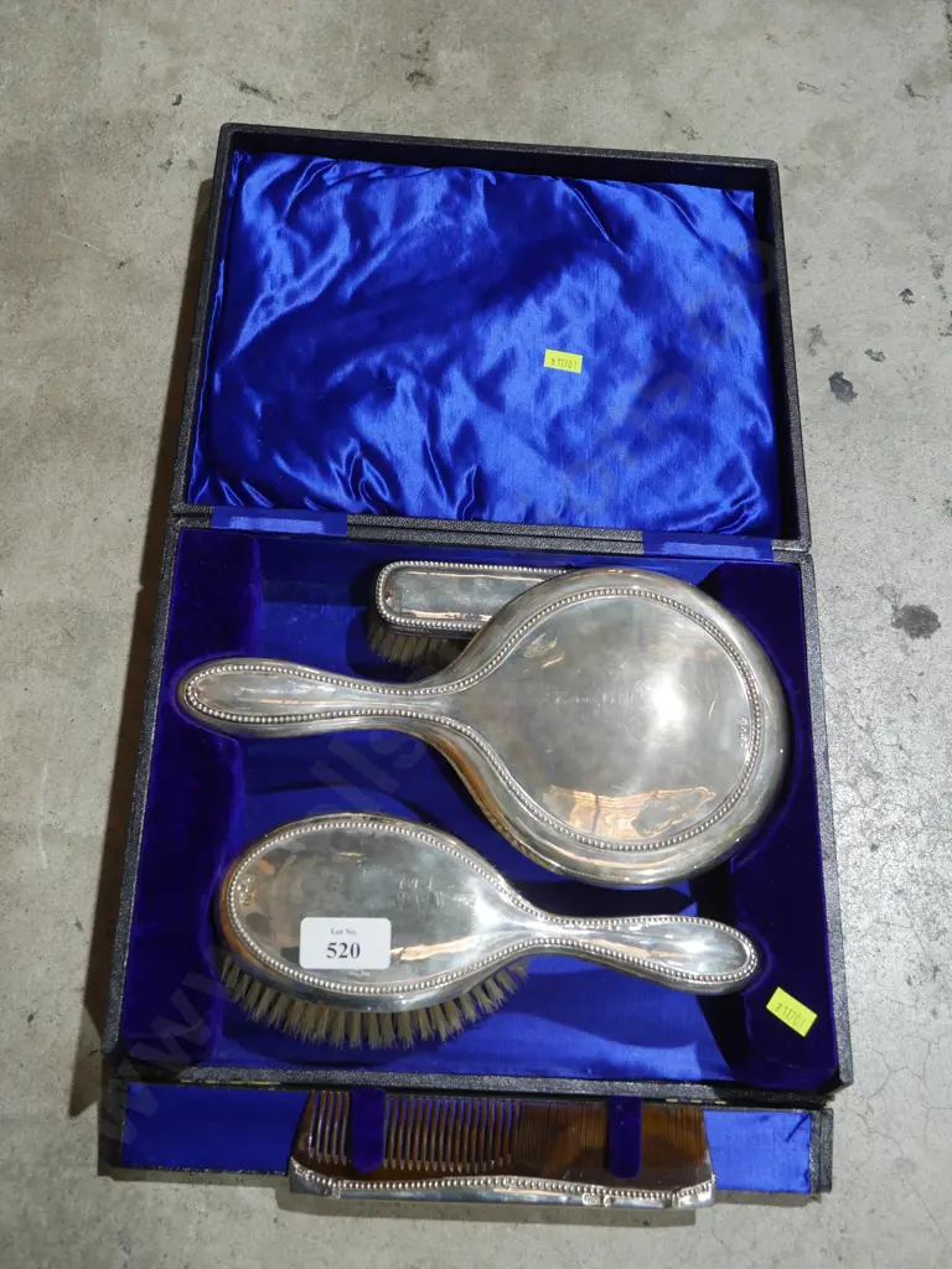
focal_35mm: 42
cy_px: 634
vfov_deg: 44.8
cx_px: 476
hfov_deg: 34.3
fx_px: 1540
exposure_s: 1/60
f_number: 5.3
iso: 500
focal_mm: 21
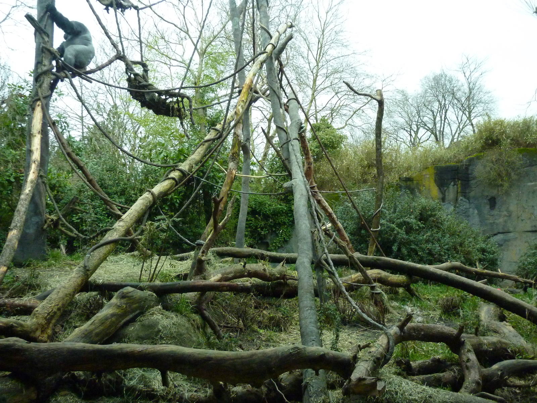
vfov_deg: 44.2
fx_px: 496
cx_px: 268
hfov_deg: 56.8
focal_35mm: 32
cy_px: 202
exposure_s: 1/160
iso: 400
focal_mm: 5.3
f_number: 3.5
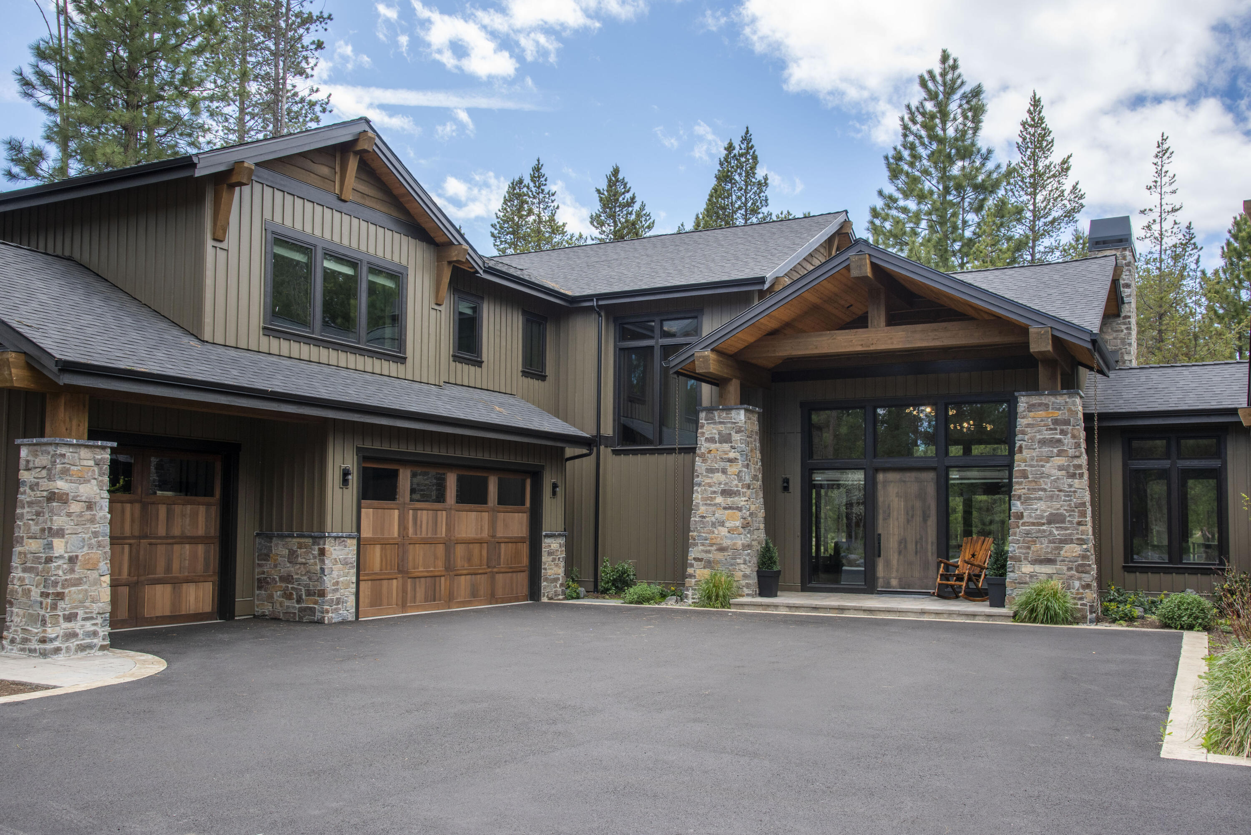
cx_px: 626
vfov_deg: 42.4
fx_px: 1077
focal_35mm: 31
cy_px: 418
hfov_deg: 60.3
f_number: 11
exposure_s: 1/100
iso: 200
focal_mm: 31
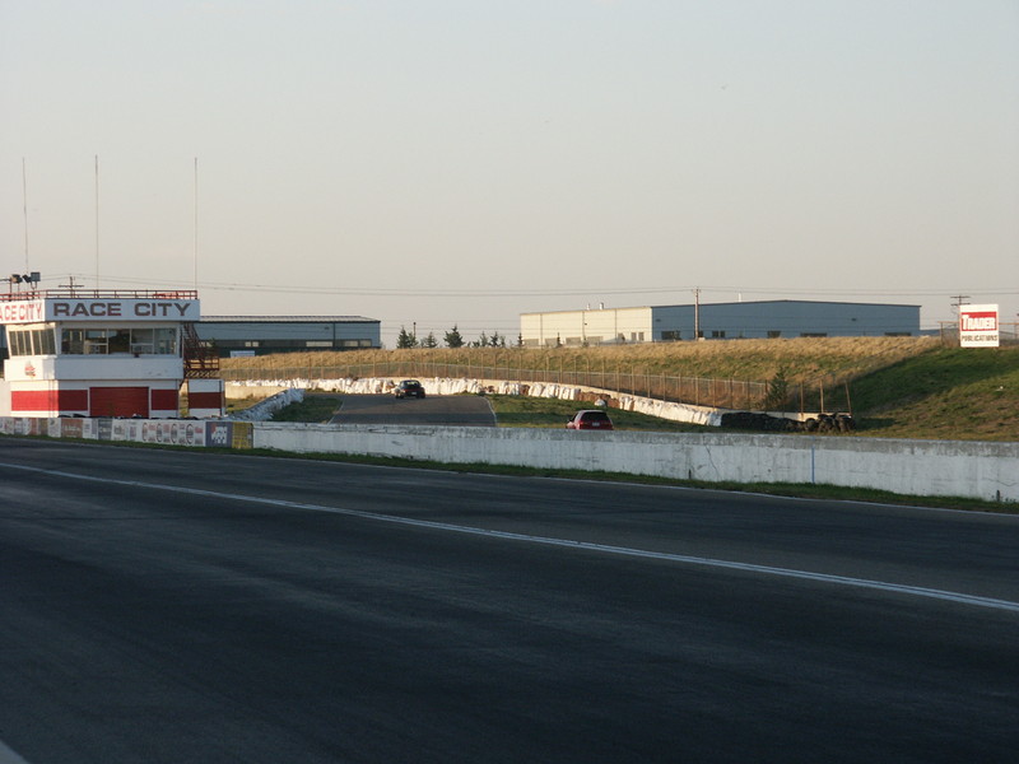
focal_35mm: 173
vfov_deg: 8.6
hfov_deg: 11.4
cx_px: 510
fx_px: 5093
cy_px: 382
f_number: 5.6
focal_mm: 43.86
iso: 100
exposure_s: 1/180
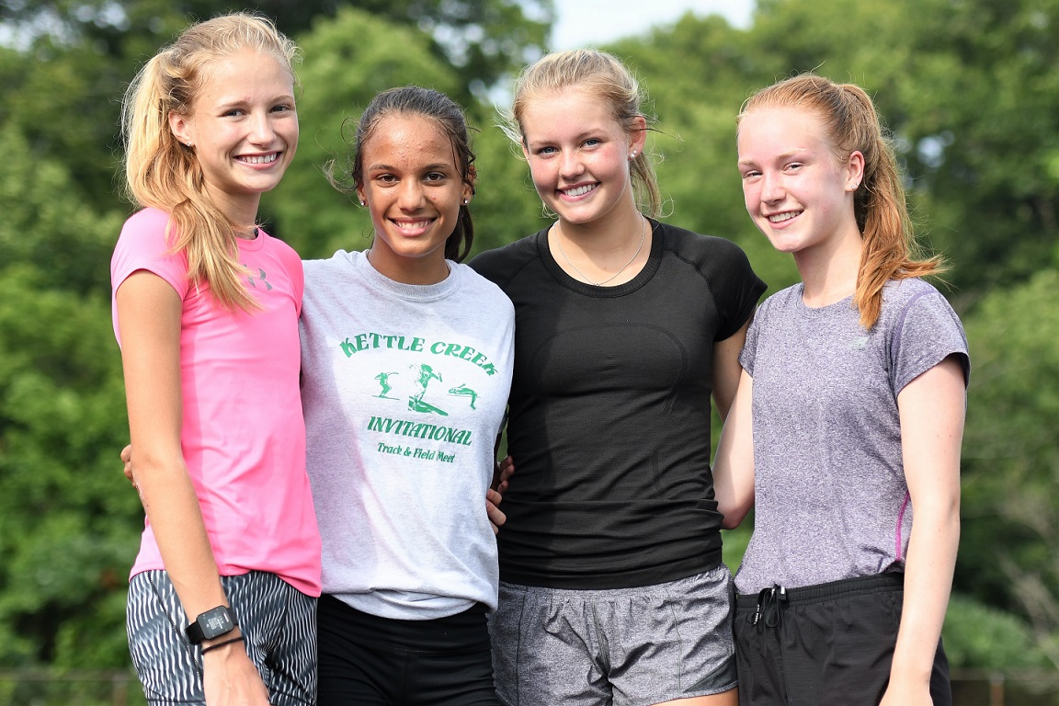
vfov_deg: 13.0
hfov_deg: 19.5
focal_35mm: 105
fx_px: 3089
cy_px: 353
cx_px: 530
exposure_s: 1/1000
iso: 110
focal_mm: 70
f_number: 2.8
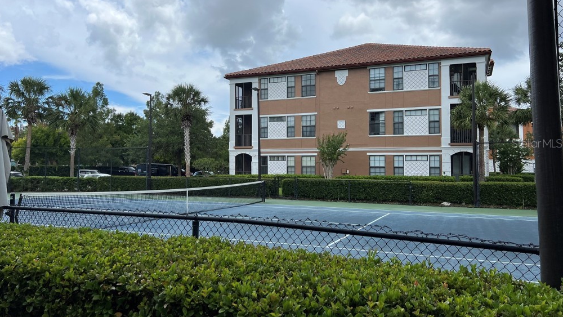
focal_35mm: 29
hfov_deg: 66.0
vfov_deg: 40.2
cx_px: 276
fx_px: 433
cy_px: 143
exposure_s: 1/3968
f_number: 1.5
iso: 50
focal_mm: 5.7
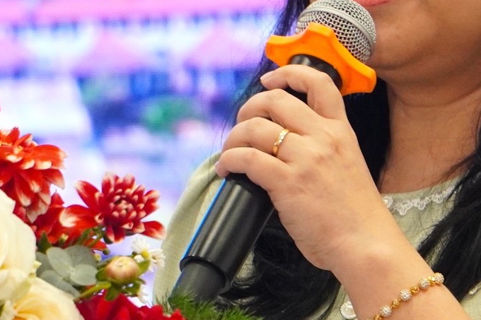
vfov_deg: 2.3
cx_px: 209
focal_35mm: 593
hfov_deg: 3.5
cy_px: 154
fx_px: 7919
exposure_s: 1/200
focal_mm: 105
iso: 1000
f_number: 4
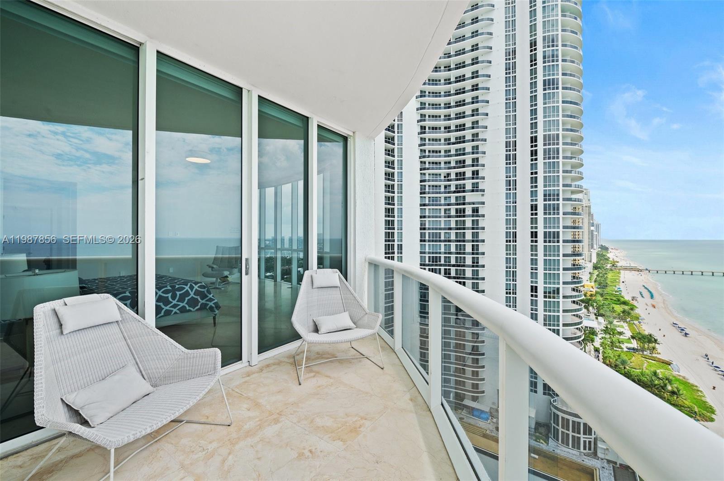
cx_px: 362
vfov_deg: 77.2
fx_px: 301
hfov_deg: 100.5
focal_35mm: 15
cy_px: 240
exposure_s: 1/100
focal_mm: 15
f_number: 8
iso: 200
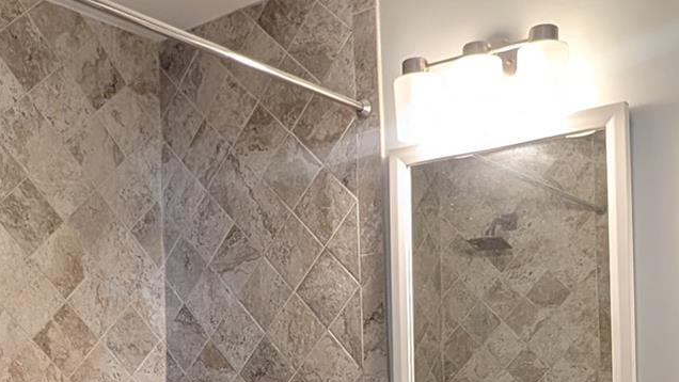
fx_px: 756
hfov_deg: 48.3
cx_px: 351
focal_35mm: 42
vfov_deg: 27.2
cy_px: 359
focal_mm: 2.02
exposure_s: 1/24
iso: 51
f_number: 1.7
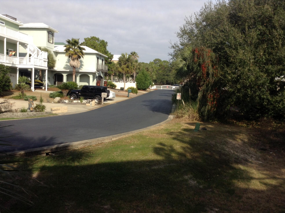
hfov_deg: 55.4
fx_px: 271
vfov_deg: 42.8
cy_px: 106
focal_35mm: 33
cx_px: 142
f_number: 2.4
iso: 32
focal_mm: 3.3
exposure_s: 1/1034
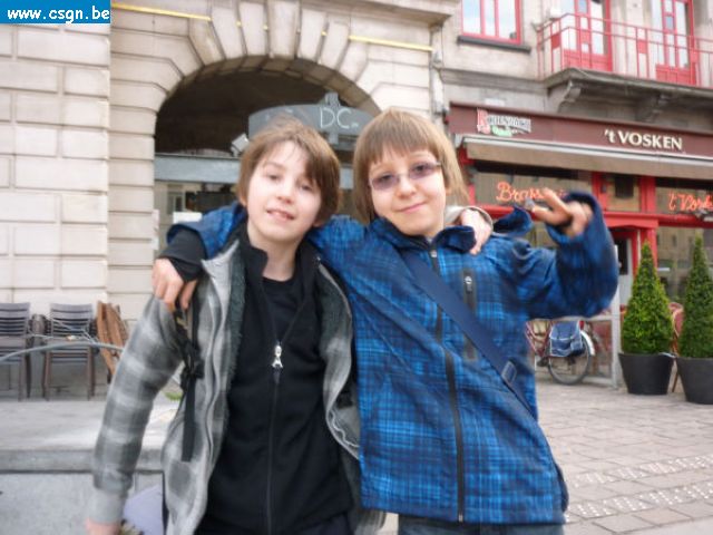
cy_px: 268
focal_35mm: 33
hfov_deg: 55.4
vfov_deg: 42.9
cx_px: 356
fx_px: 680
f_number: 2.8
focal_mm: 5.5
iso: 80
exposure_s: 1/50
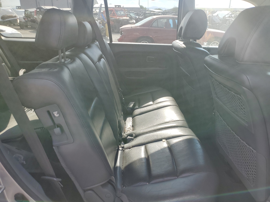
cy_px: 101
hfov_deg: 67.3
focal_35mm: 26
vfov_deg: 53.1
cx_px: 135
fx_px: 203
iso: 50
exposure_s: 1/714
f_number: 1.5
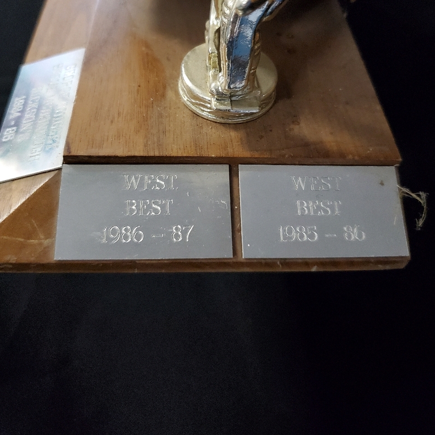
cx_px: 219
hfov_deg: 52.5
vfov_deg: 51.5
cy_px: 144
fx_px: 441
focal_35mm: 31
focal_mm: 4.3
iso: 640
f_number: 1.5
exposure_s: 1/40
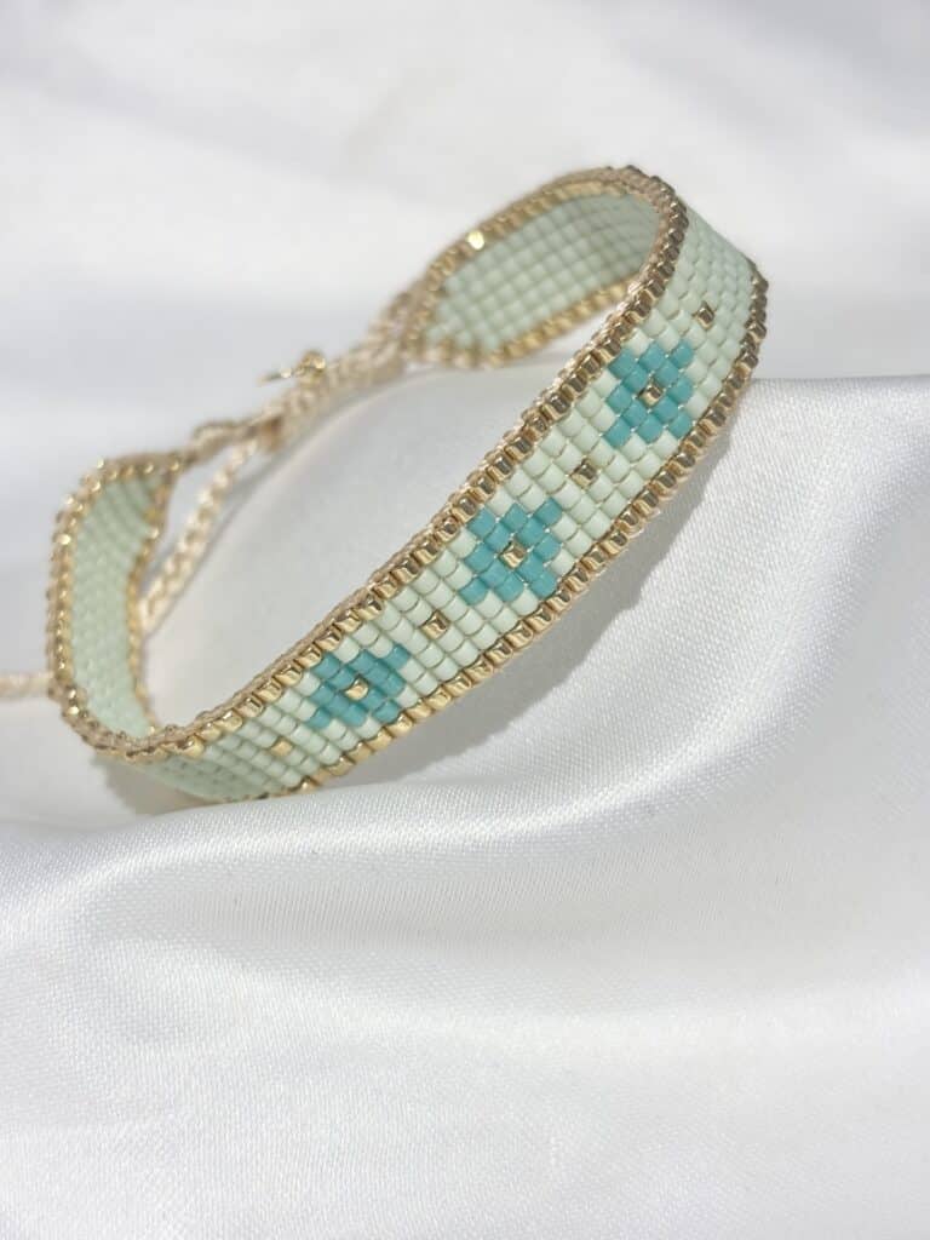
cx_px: 465
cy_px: 620
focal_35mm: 52
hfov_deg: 28.0
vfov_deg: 36.8
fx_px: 1863
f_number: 1.6
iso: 32
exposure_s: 1/285
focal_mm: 5.96
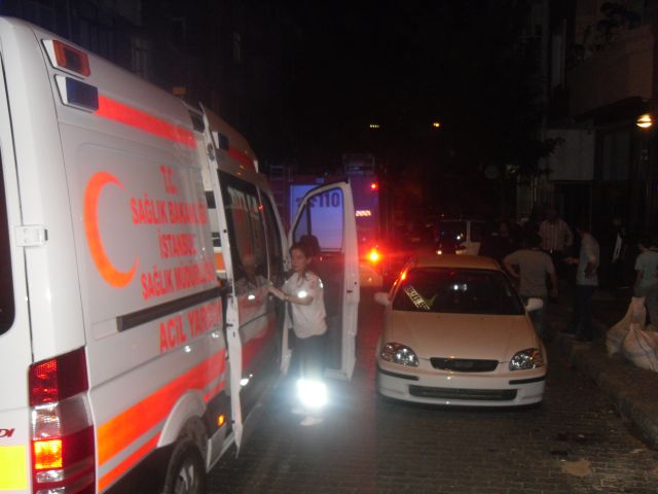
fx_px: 646
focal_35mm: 34
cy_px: 247
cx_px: 329
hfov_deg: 54.0
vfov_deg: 41.8
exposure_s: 1/45
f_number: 2.8
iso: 400
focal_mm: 6
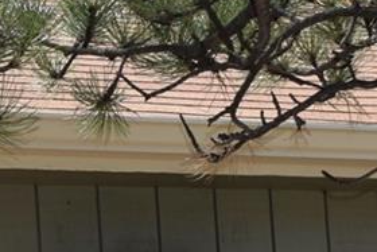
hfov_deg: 9.8
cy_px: 368
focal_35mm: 197
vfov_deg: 6.9
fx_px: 2062
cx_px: -334
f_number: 7.1
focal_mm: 23
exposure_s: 1/200
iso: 100
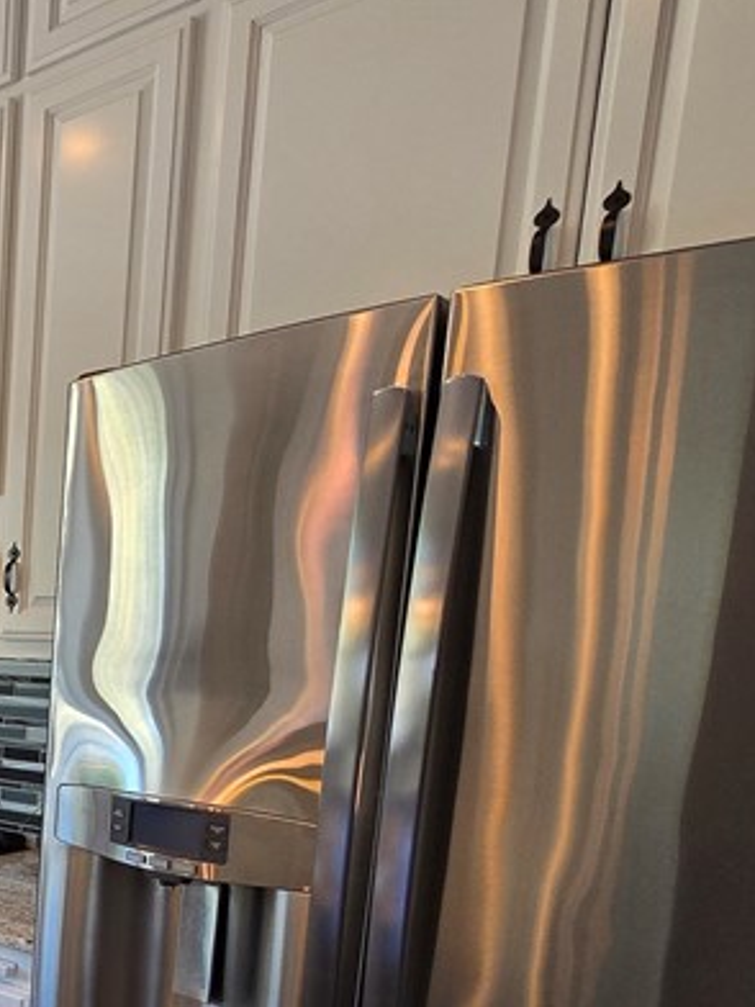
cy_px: 804
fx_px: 989
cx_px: -349
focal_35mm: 34
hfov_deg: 28.7
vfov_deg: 50.7
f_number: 2.2
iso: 80
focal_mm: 2.2
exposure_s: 1/120
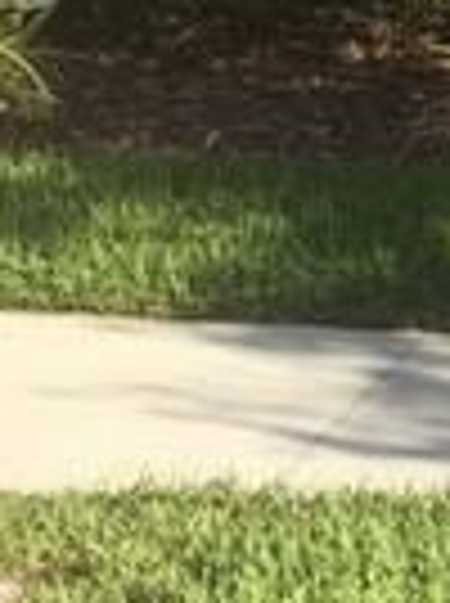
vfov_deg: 13.0
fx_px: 2417
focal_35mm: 139
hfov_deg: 10.0
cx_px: 819
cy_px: -446
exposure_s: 1/693
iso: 25
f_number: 2.2
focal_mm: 4.15
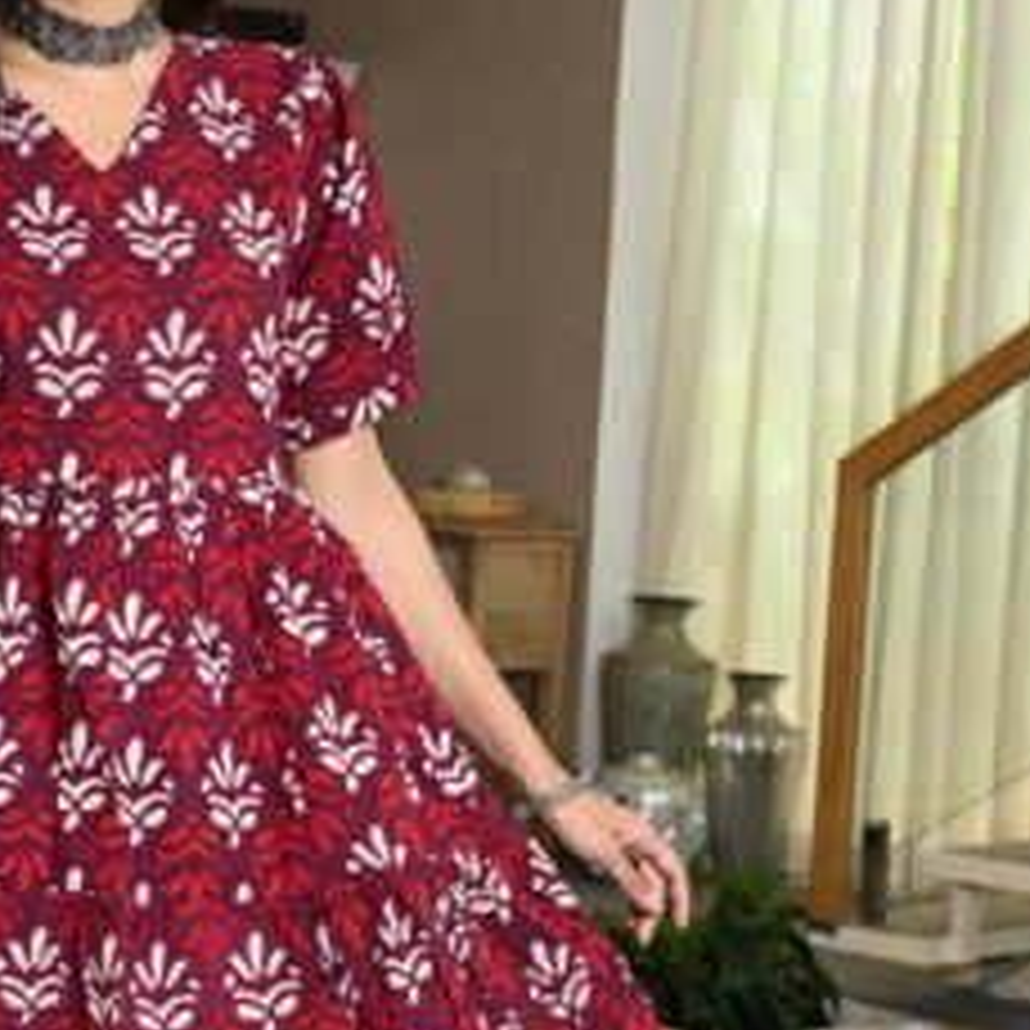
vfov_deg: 17.7
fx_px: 3299
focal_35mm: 98
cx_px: 315
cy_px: 756
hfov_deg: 17.7
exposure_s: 1/160
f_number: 6.3
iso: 640
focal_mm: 39
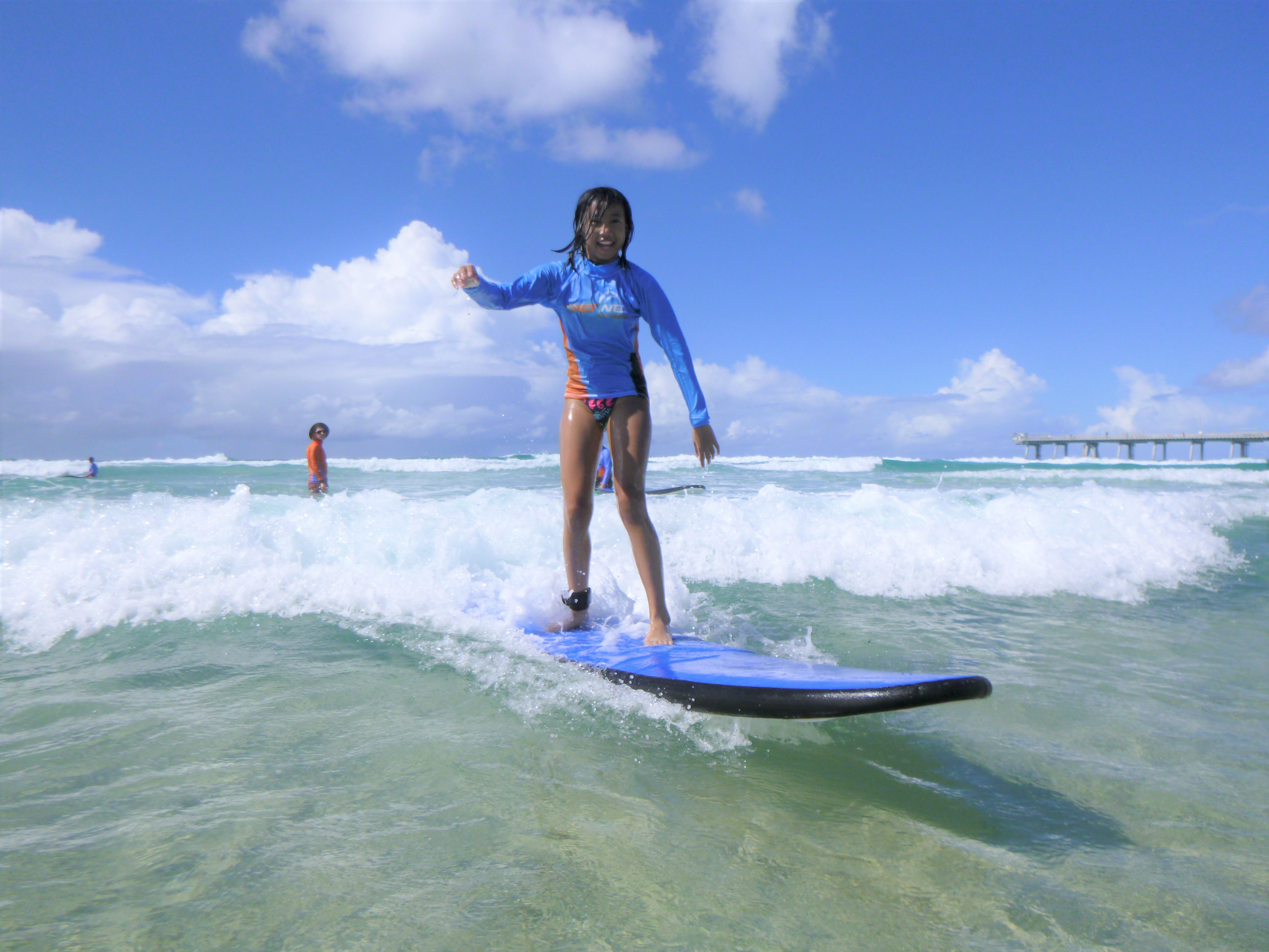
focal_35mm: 25
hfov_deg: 69.4
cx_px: 634
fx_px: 916
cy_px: 476
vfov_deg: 54.9
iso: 100
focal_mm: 4.5
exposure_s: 1/1300
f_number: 3.9
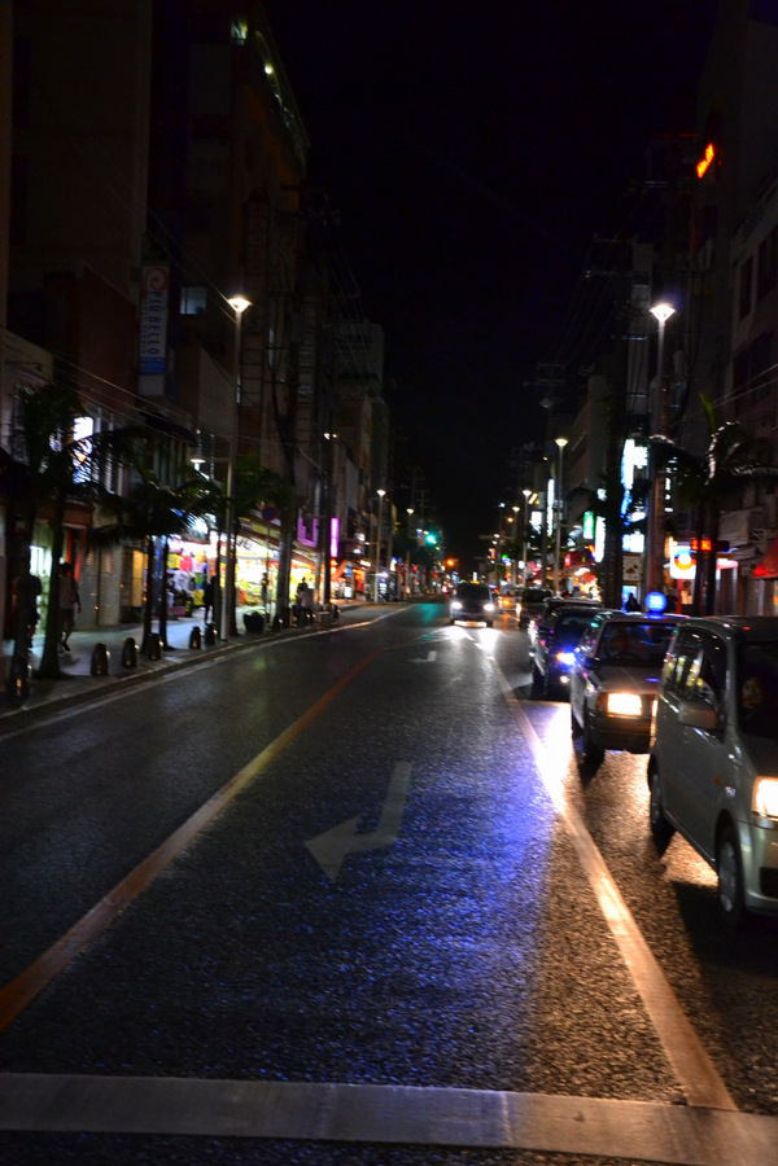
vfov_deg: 49.6
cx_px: 389
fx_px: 1264
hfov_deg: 34.2
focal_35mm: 39
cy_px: 583
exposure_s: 1/30
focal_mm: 26
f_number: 5.6
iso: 2200
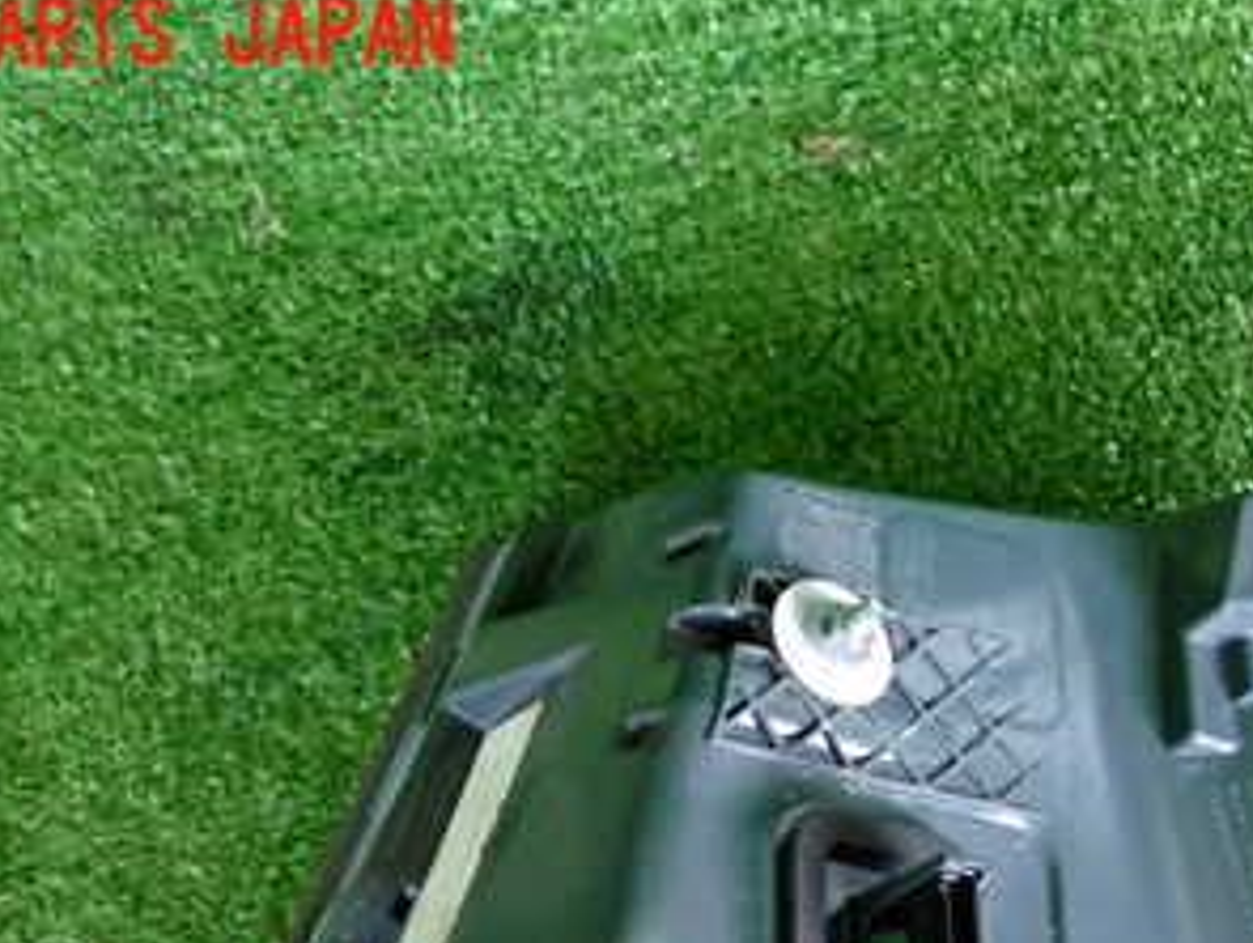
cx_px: 956
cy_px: 939
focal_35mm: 65
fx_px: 2356
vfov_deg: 21.8
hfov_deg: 29.3
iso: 250
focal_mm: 5.79
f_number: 2.4
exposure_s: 1/50
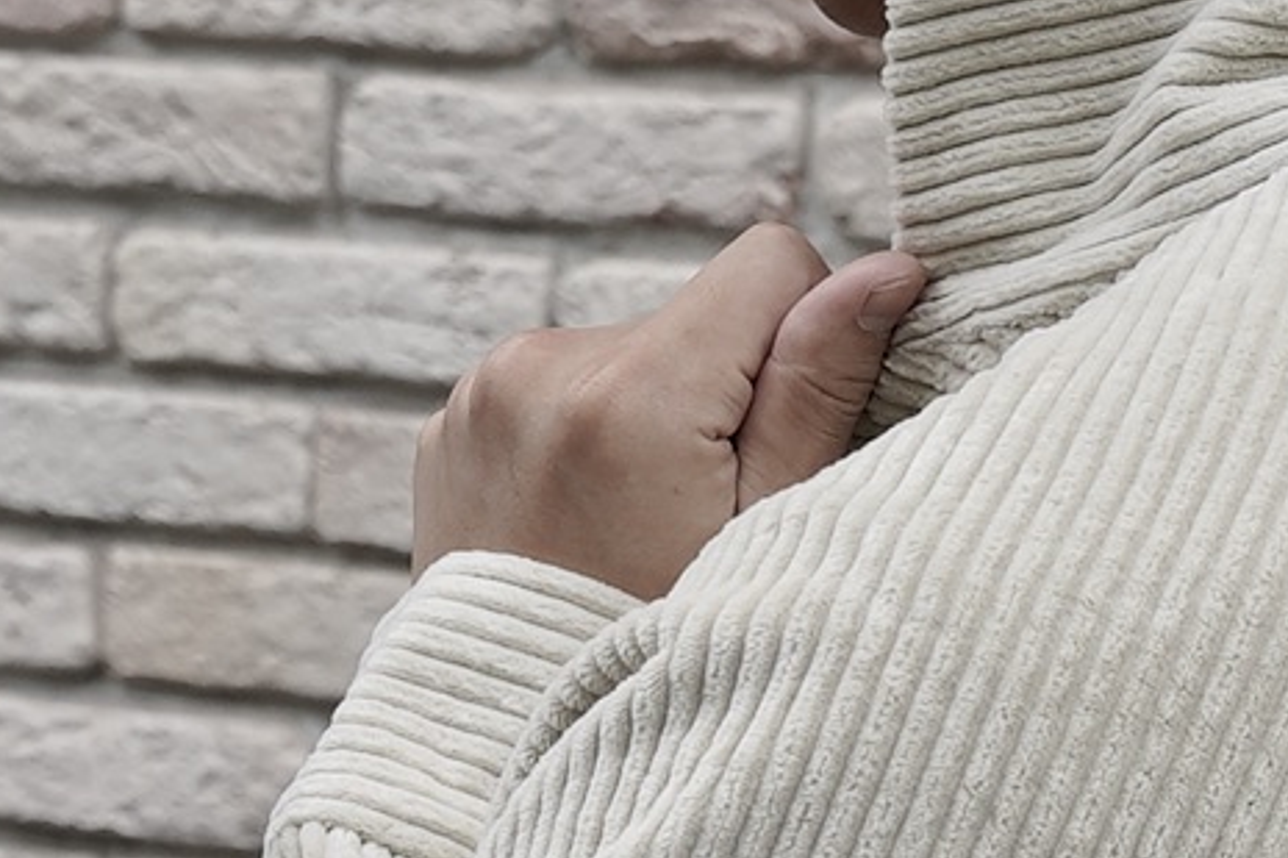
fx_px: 6223
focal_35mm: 174
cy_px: 1591
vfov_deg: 7.6
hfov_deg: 11.6
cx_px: 1541
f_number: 4.5
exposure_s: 1/250
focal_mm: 27.4
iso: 100
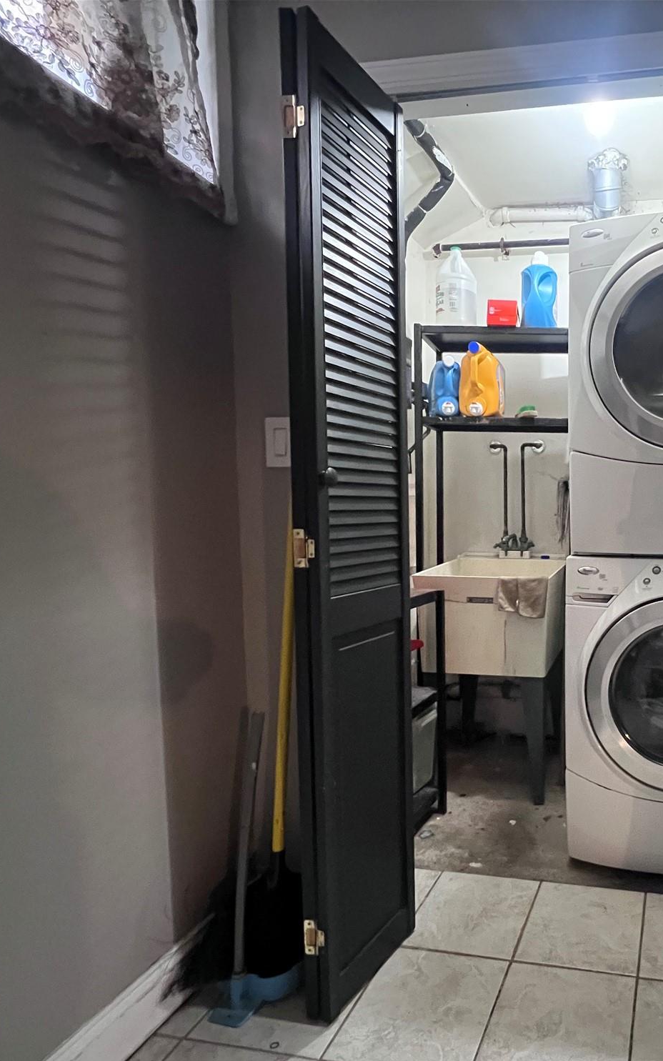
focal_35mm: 19
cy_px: 548
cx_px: 584
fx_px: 549
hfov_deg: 54.9
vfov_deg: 88.0
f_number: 1.8
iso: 1000
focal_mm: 1.57
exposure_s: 1/40
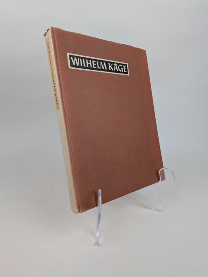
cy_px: 138
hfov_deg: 56.8
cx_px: 104
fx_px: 192
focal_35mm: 24
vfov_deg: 71.6
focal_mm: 4.53
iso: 30
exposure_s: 1/138
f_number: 1.7
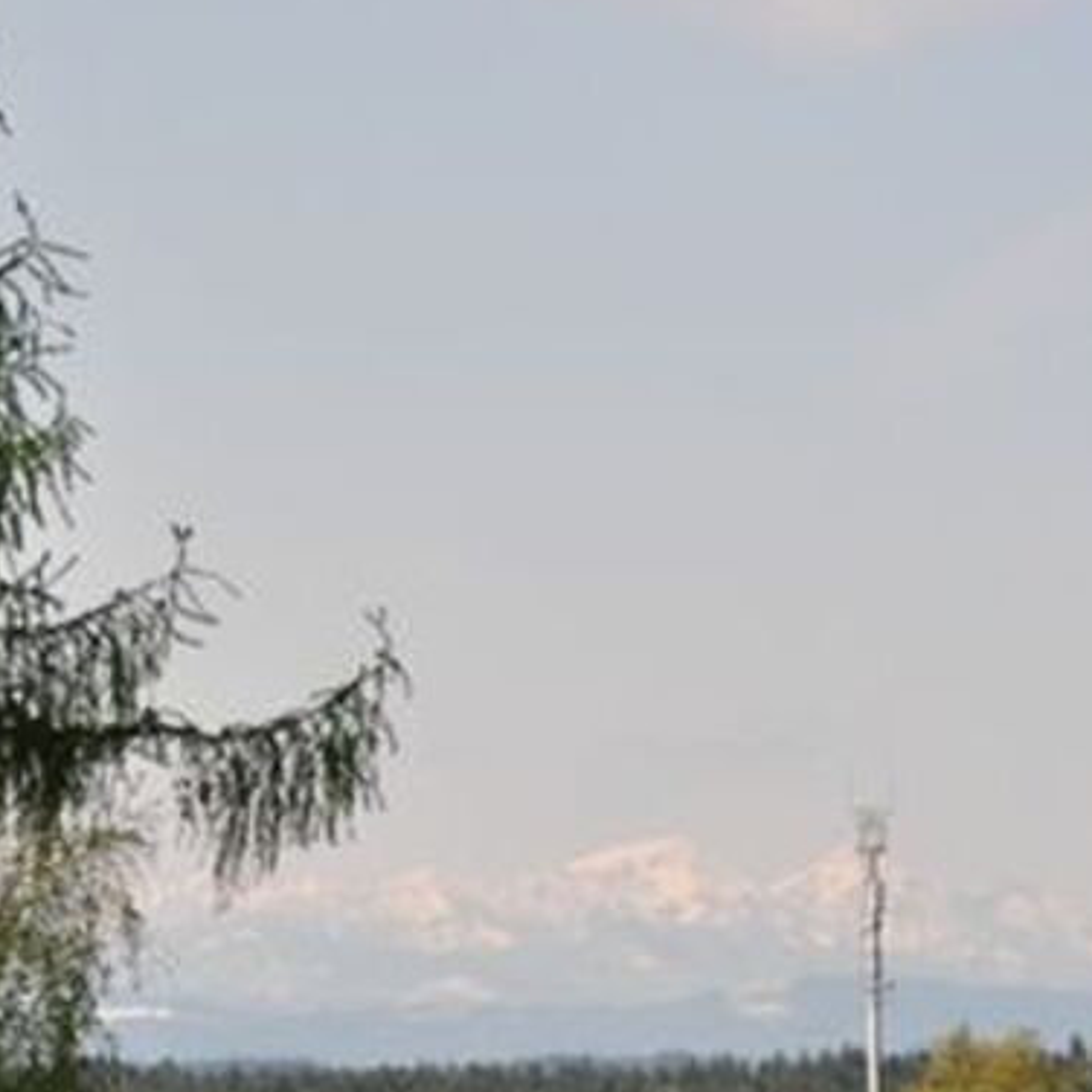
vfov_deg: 6.7
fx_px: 9285
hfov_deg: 6.7
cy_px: 966
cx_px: 993
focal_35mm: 260
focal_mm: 75
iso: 200
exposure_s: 1/250
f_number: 10
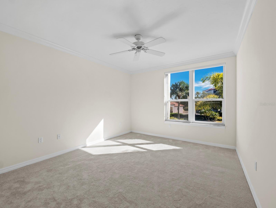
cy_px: 104
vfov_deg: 85.7
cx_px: 138
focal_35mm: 14
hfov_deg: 102.0
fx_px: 112
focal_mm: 7
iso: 320
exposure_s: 1/15
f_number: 13
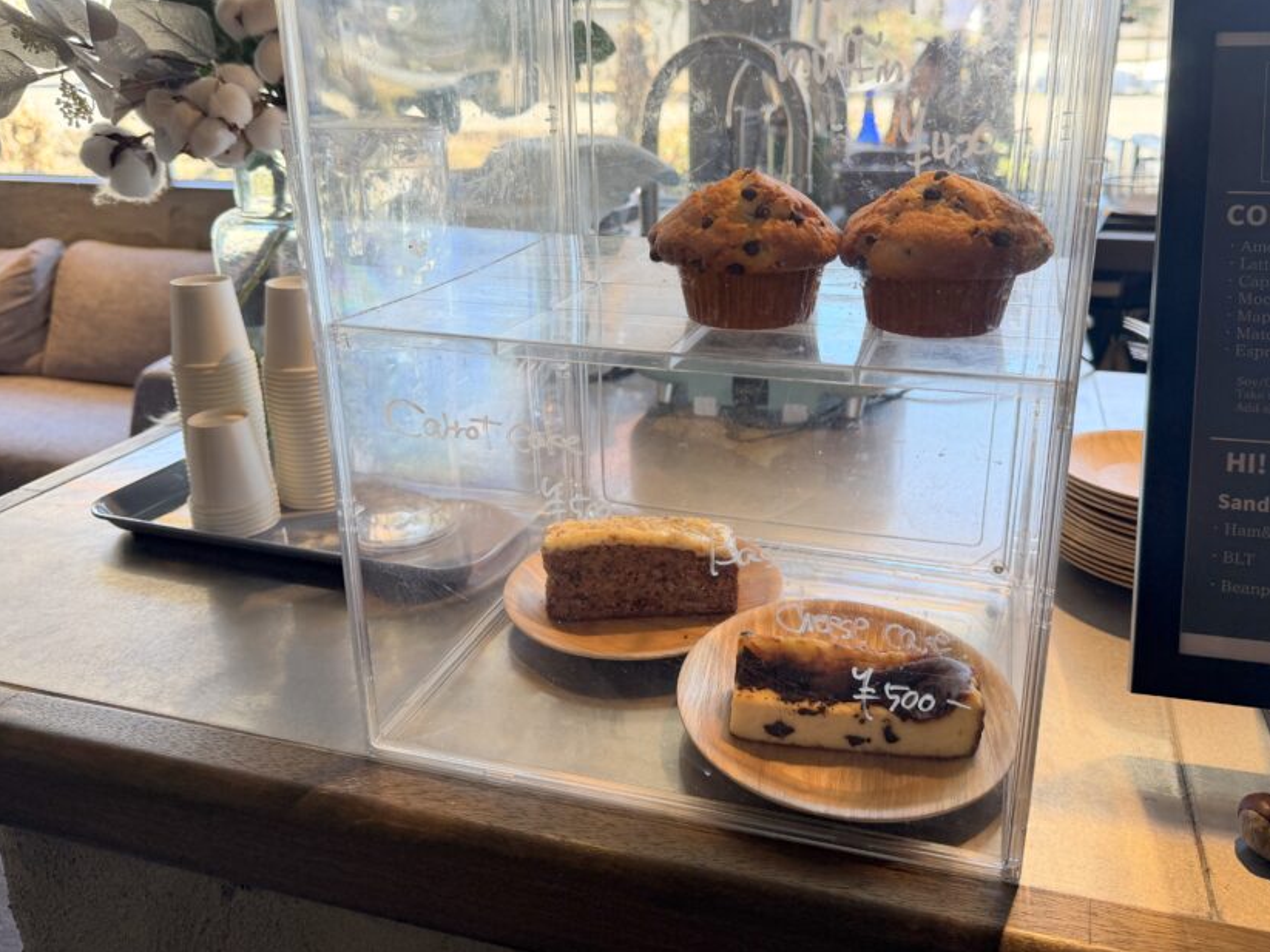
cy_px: 401
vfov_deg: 49.5
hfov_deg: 63.4
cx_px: 688
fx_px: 1027
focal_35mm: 28
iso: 100
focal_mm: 6.76
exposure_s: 1/130
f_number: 1.78
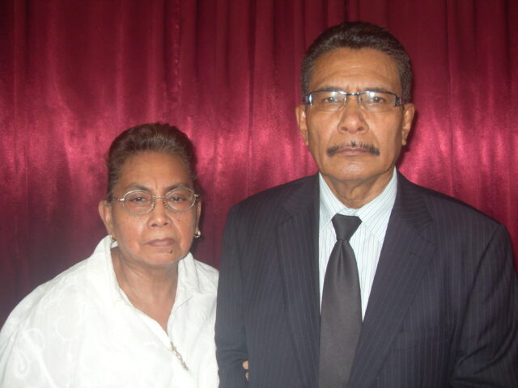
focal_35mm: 37
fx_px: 554
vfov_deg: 38.7
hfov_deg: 50.1
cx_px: 259
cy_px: 194
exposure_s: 1/45
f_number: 2.8
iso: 100
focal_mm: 6.3
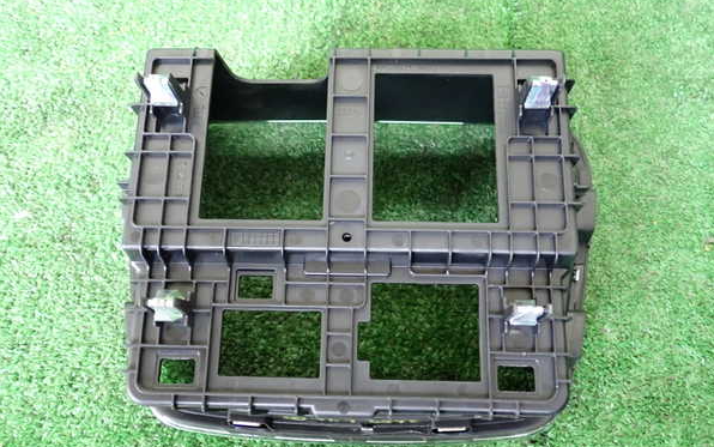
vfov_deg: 39.5
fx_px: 623
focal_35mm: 32
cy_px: 215
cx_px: 358
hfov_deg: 59.6
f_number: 2.3
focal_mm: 5.4
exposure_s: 1/50
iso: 1000
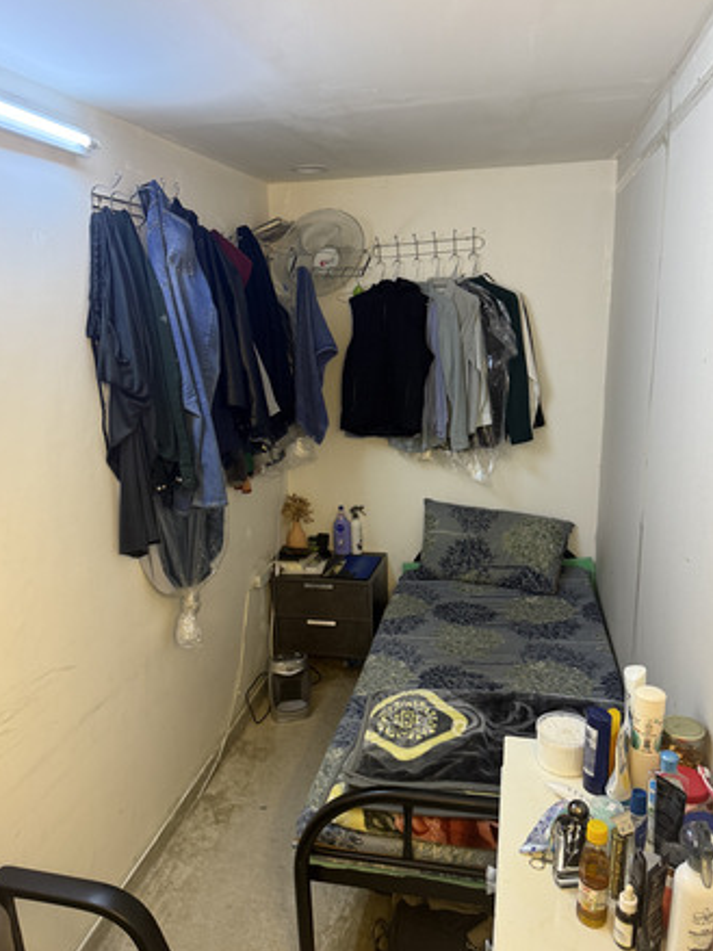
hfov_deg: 54.9
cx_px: 361
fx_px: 687
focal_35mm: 25
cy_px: 480
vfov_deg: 69.4
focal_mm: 6.76
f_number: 1.78
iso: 250
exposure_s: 1/60
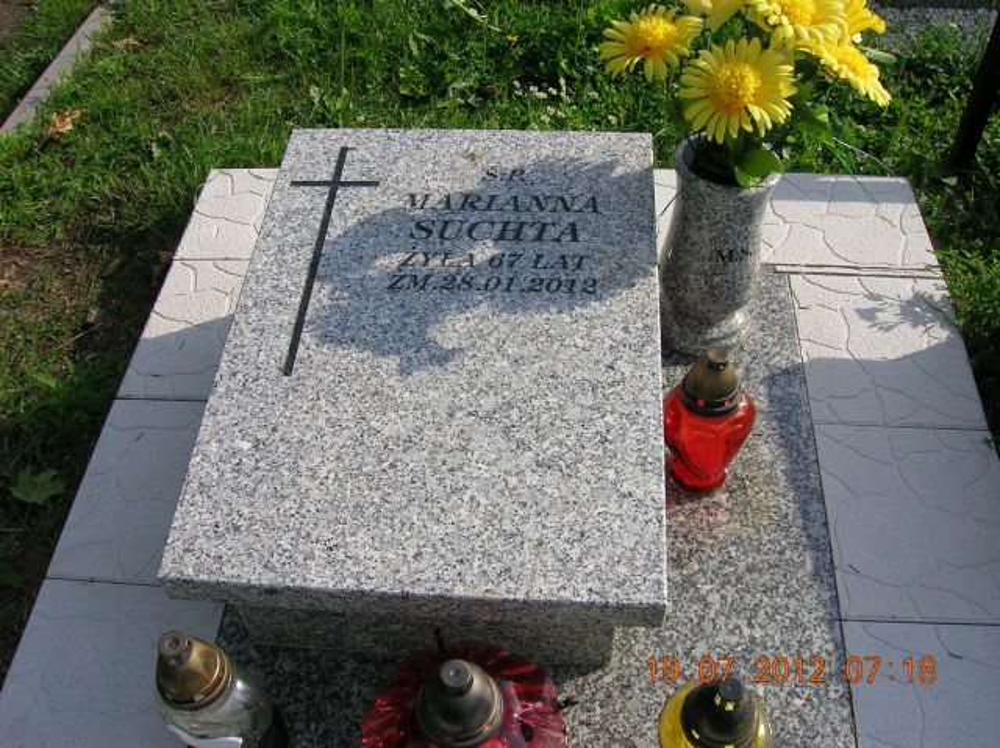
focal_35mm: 34
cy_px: 374
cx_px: 500
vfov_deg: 41.7
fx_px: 981
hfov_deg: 54.0
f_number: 4.9
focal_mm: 5.7
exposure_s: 1/310
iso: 50
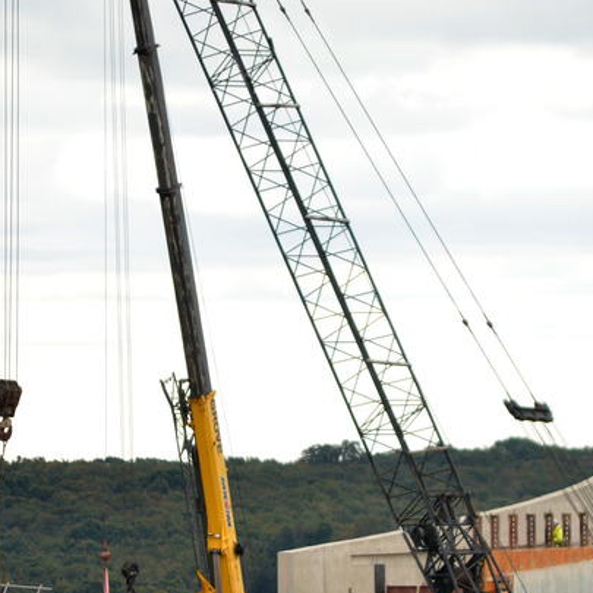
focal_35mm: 383
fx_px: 7423
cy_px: 467
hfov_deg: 4.6
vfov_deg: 4.6
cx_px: 351
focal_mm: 122
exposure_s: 1/640
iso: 320
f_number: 4.8
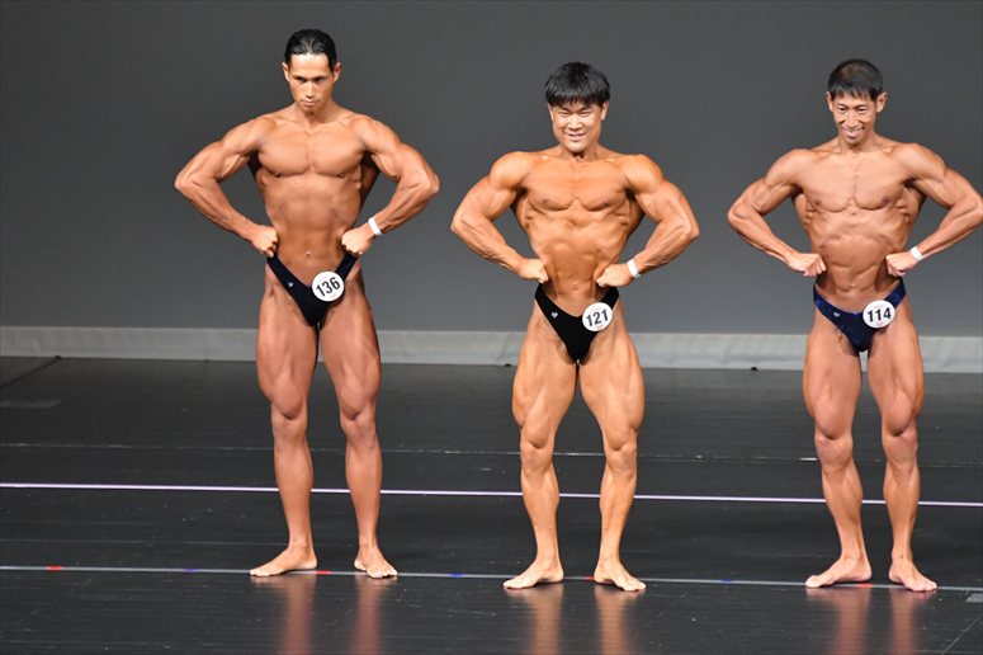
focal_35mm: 345
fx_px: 9416
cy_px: 328
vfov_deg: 4.0
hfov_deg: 6.0
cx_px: 492
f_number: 5.6
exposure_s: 1/400
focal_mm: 230
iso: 6400
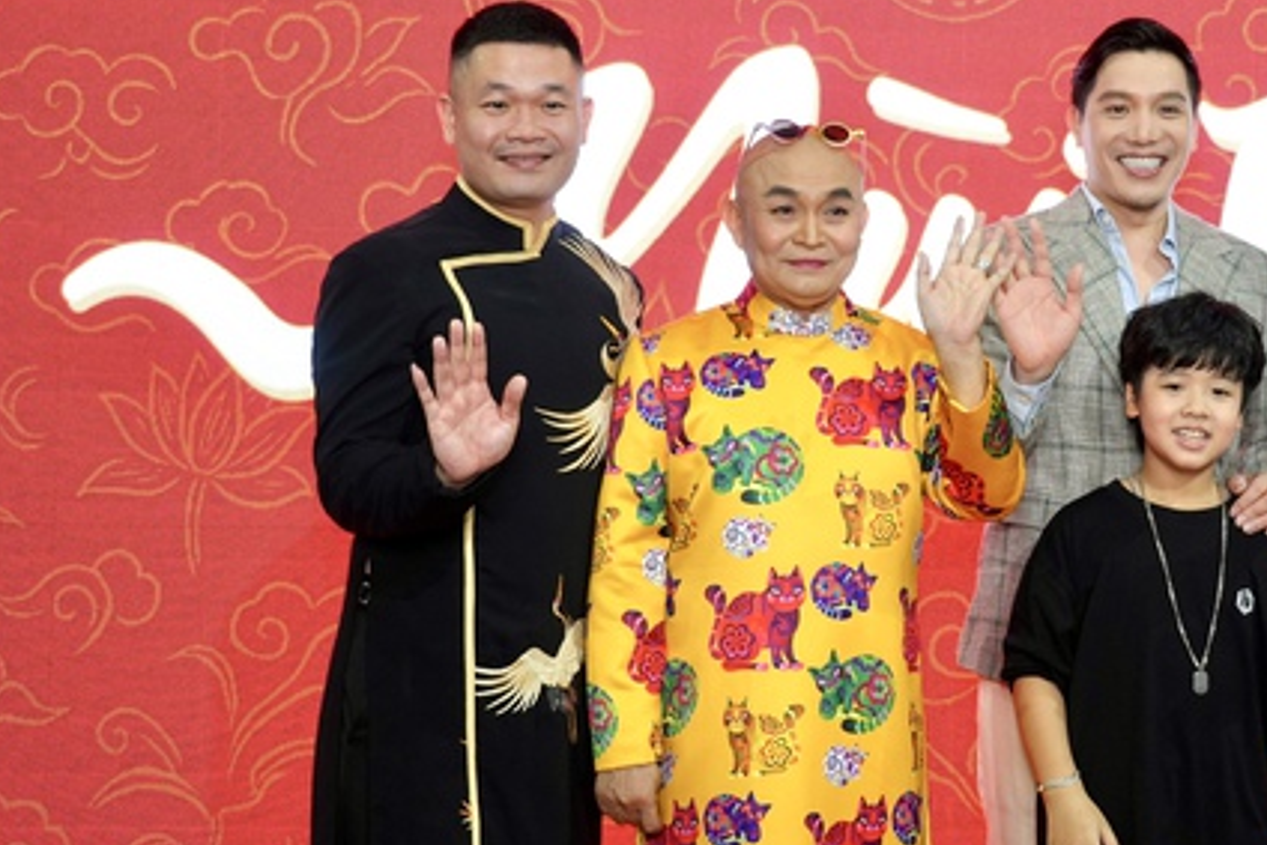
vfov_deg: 20.6
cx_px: 911
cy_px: 315
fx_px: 2323
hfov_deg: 30.1
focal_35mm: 66
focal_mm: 40
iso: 1000
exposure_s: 1/320
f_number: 4
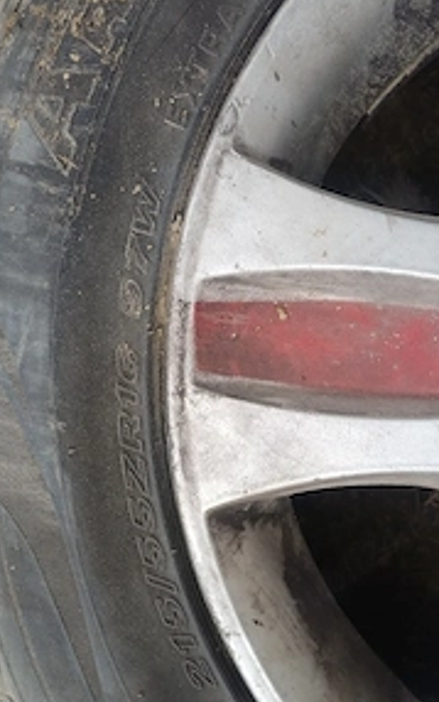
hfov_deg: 34.5
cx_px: 221
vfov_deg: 52.6
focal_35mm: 37
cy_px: 400
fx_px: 708
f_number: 1.8
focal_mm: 4.65
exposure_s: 1/208
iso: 50
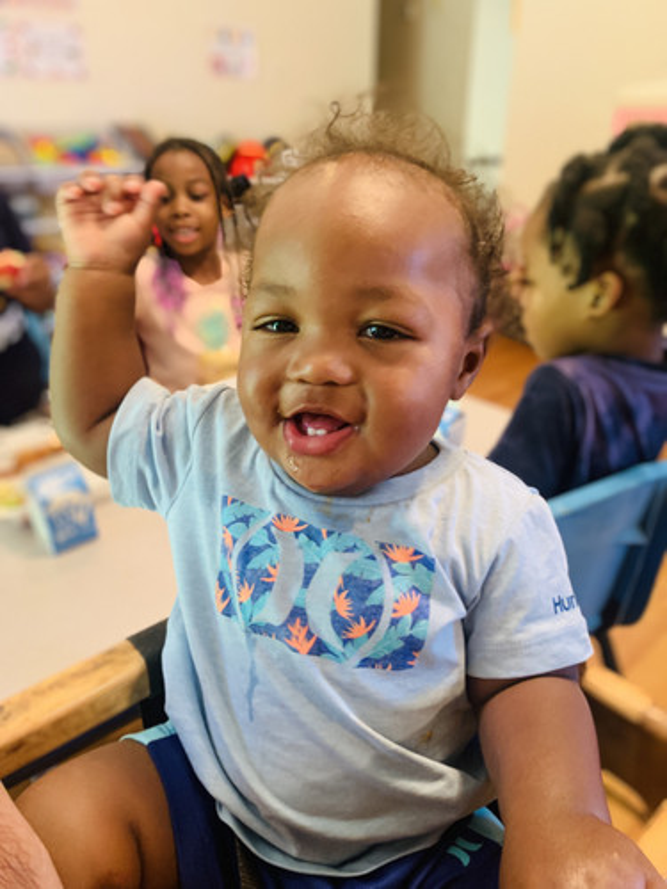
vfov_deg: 67.3
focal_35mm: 26
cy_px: 444
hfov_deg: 53.1
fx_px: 668
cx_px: 334
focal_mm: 4.25
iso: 320
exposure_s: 1/30
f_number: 1.8
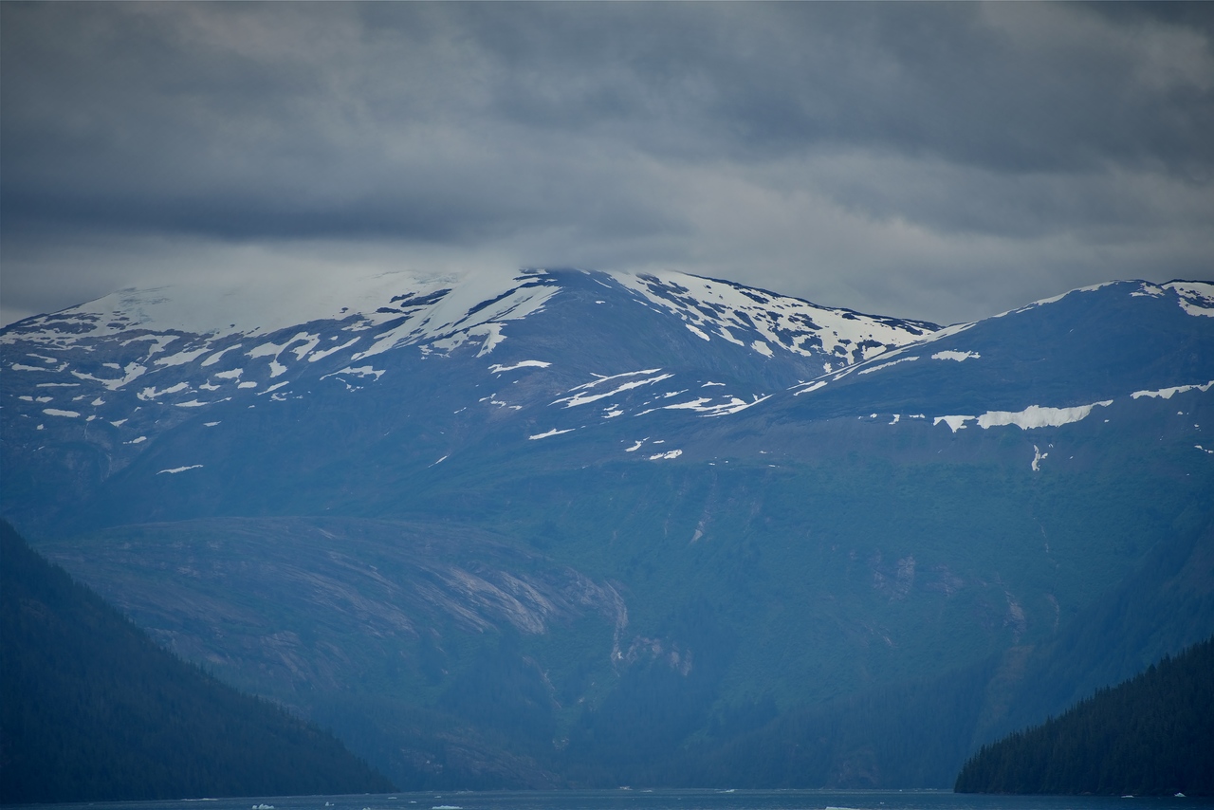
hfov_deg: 6.9
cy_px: 405
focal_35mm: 300
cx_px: 607
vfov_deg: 4.6
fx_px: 10118
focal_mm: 300
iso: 140
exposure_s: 1/640
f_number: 5.6
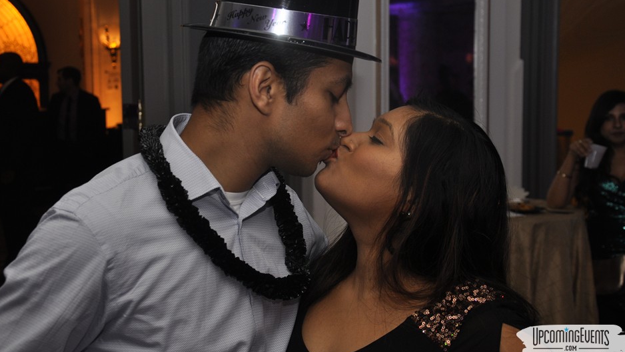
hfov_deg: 35.7
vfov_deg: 20.5
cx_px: 296
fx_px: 971
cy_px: 139
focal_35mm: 59
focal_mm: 35
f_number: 5
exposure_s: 1/60
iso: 400
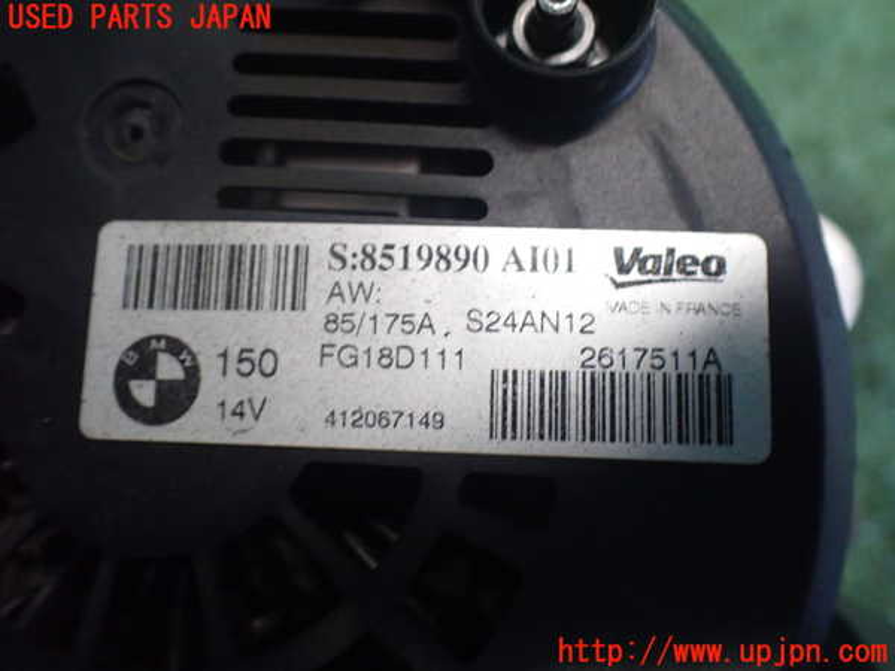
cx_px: 448
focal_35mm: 30
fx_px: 776
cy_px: 336
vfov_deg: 46.8
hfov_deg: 60.0
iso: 800
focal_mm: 5.4
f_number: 2.3
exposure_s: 1/125
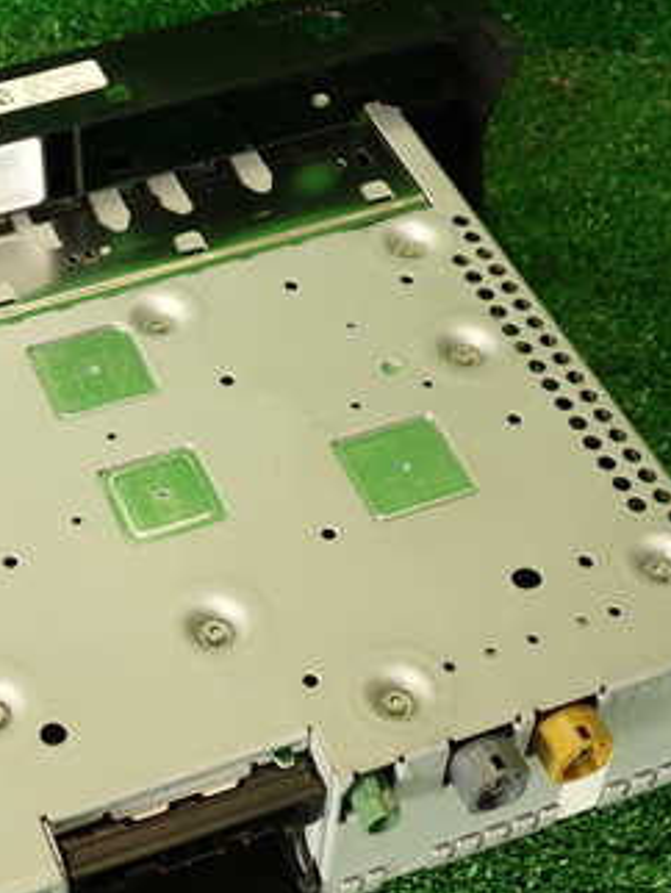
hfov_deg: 21.6
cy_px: 502
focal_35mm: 67
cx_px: 114
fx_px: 1729
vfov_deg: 28.9
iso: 200
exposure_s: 1/50
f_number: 2.5
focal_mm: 6.37
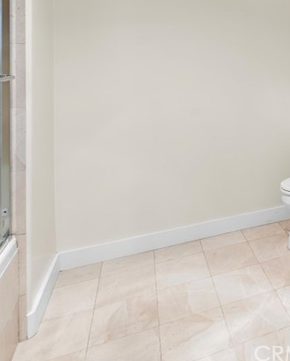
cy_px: 67
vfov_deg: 48.3
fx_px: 375
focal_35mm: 35
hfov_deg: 35.6
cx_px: 324
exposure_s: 1/50
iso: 125
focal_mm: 15
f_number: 7.1
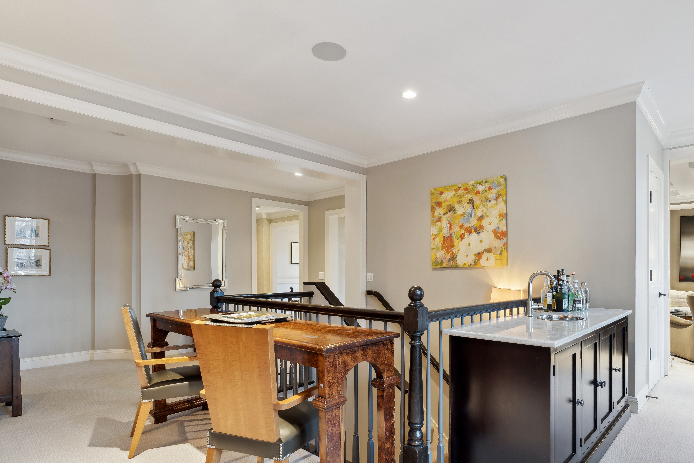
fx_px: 386
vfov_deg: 61.5
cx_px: 387
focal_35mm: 20
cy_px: 275
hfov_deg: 83.6
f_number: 7.1
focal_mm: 16
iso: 320
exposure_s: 1/2.5
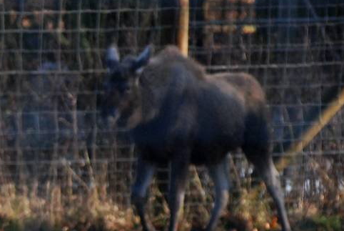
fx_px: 6428
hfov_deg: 3.1
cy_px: 363
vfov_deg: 2.1
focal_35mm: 672
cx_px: -224
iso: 1000
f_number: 4.5
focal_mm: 135
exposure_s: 1/800
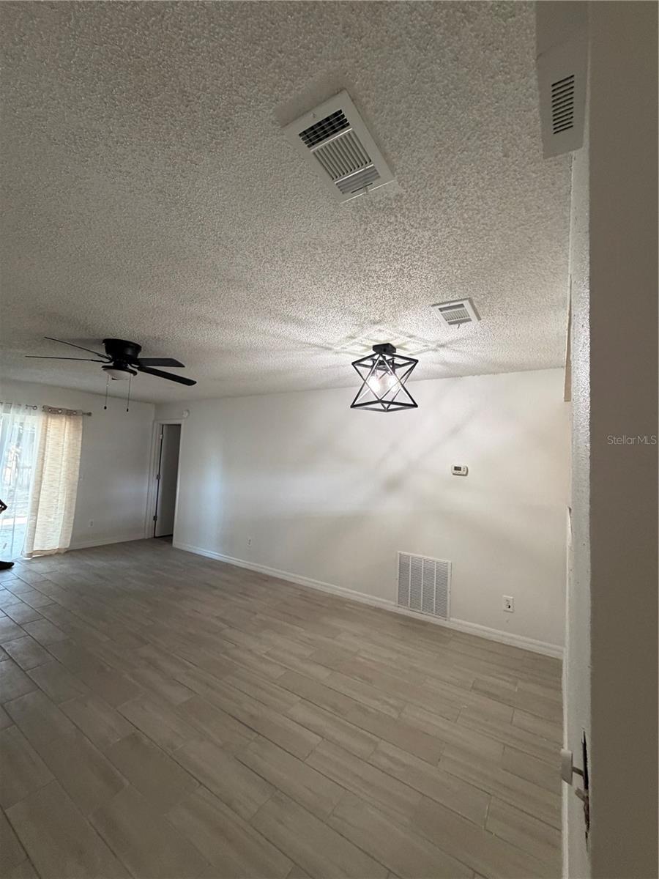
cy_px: 440
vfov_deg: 102.1
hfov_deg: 85.7
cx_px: 330
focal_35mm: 14
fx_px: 355
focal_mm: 2.22
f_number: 2.2
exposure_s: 1/60
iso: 250
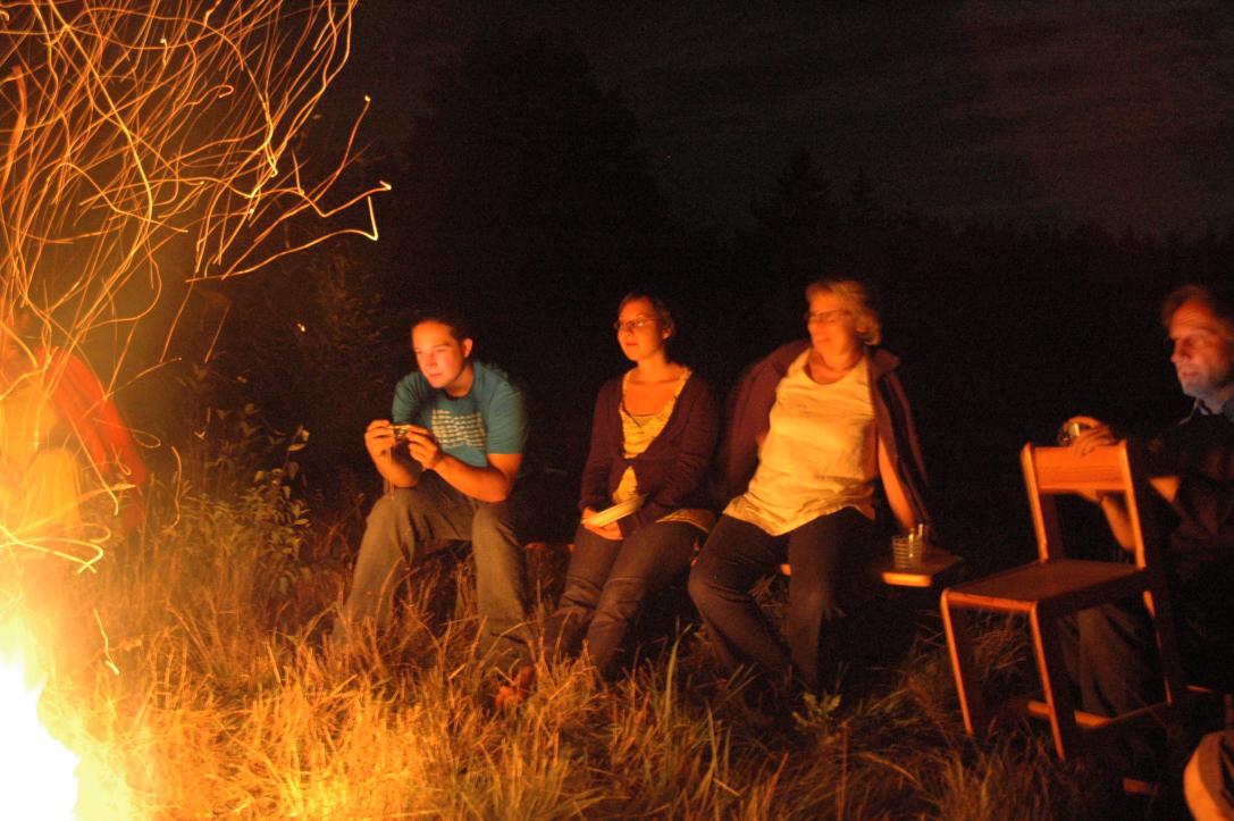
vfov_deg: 33.0
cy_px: 410
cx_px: 617
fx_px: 1387
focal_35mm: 40
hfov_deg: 48.0
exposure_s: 1/1.3
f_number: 3.8
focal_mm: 27
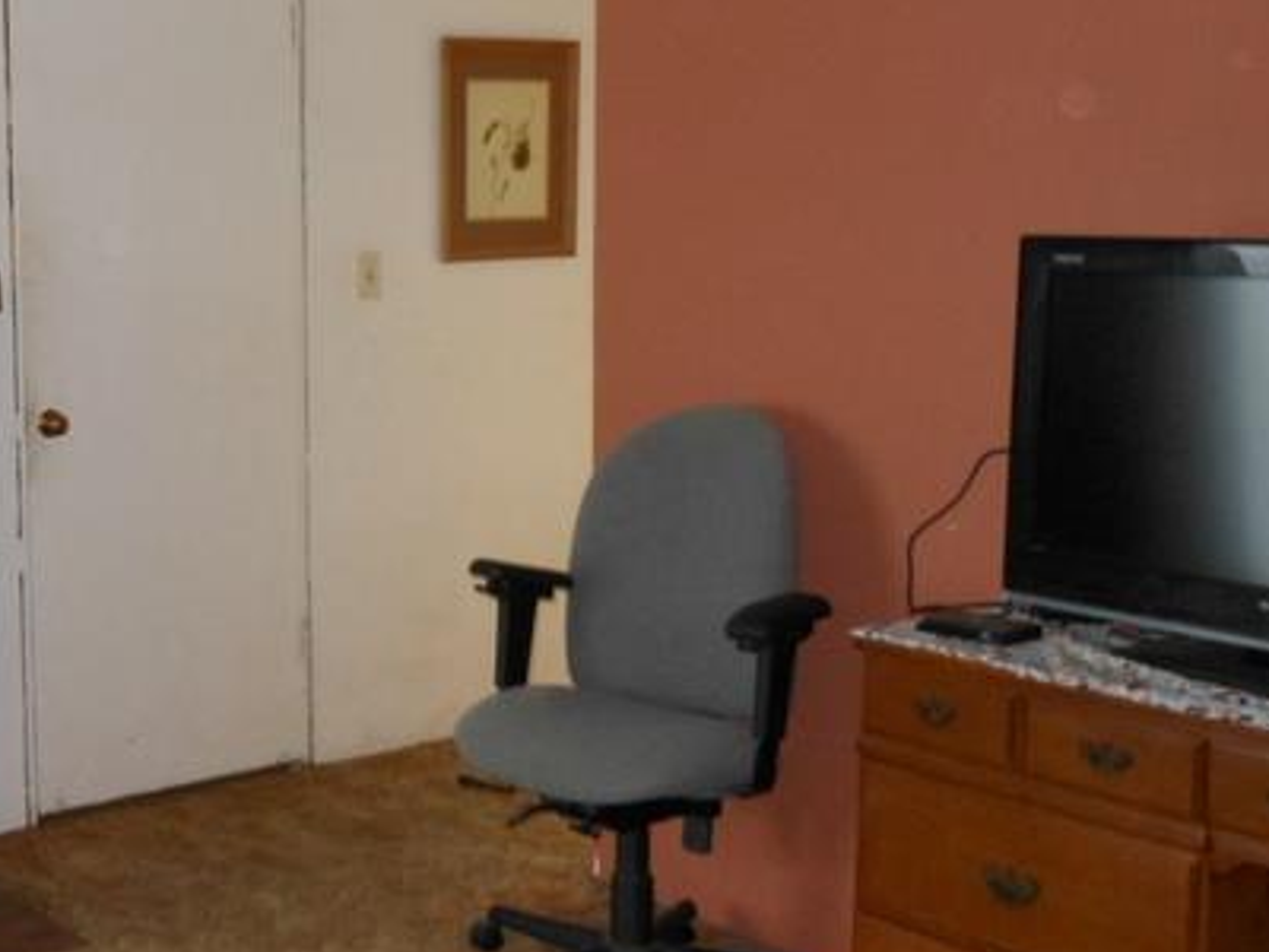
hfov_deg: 32.9
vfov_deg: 26.1
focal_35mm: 56
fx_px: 2053
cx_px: 174
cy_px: 416
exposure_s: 1/25
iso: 320
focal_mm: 5
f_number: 3.7
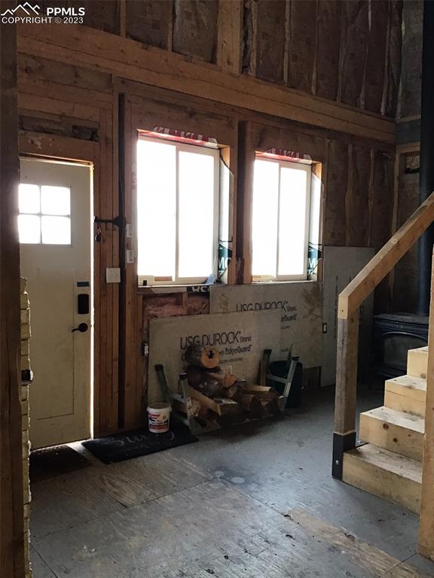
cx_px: 217
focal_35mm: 31
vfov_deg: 58.4
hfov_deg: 45.4
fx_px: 518
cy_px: 289
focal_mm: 3.3
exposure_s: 1/30
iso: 80
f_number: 2.4
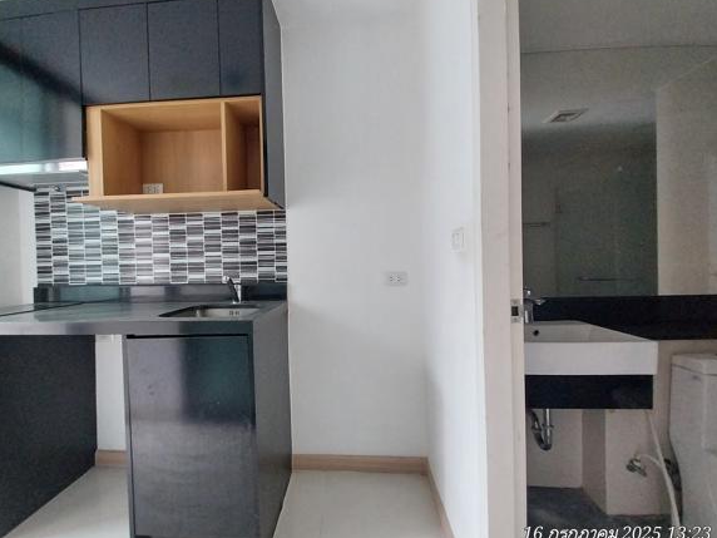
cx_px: 332
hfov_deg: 98.0
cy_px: 273
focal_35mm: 15
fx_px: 311
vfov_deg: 81.7
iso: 64
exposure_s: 1/50
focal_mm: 1.3
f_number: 2.2
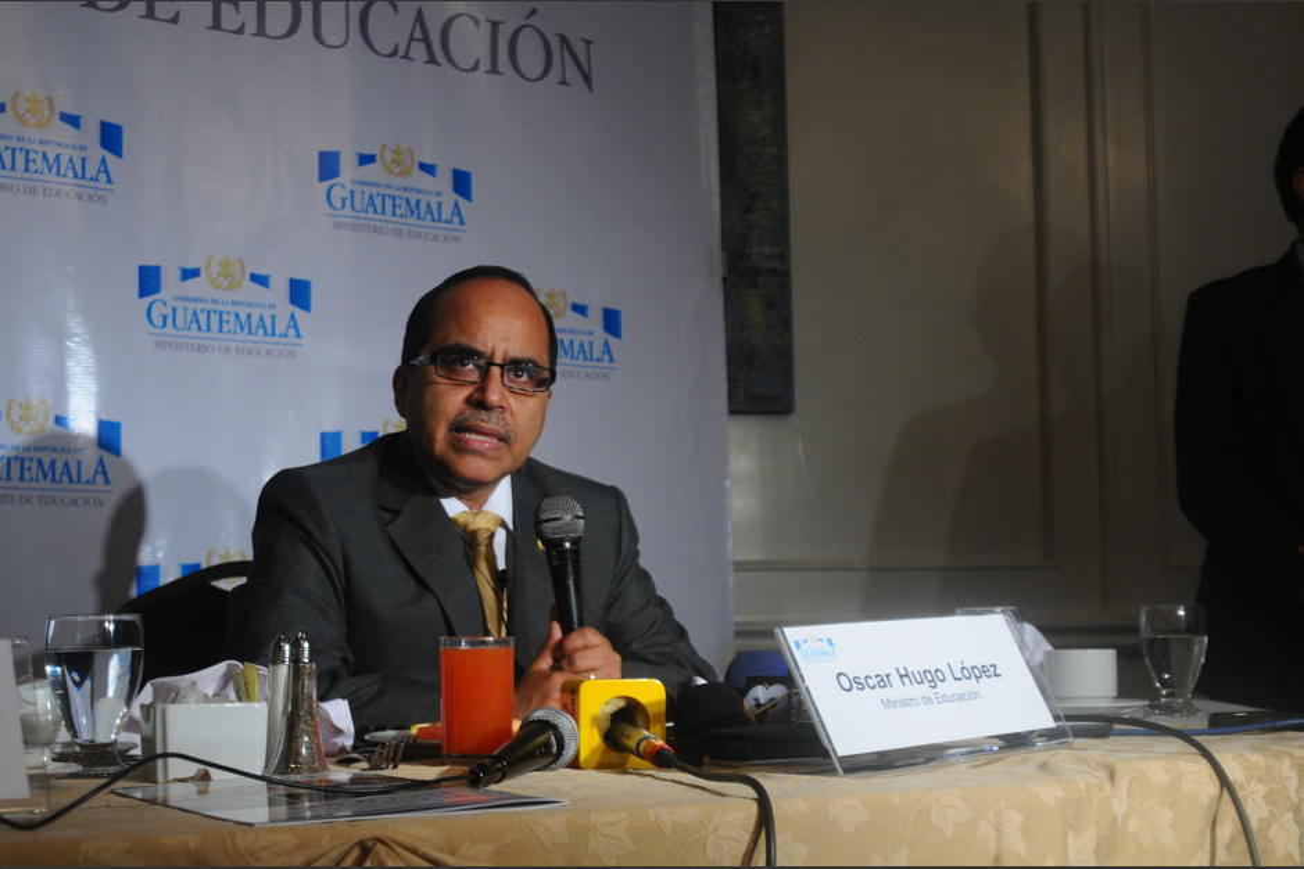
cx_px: 652
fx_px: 1467
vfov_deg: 33.0
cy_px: 434
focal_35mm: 40
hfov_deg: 47.9
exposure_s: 1/30
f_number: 3.5
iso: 800
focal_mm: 27
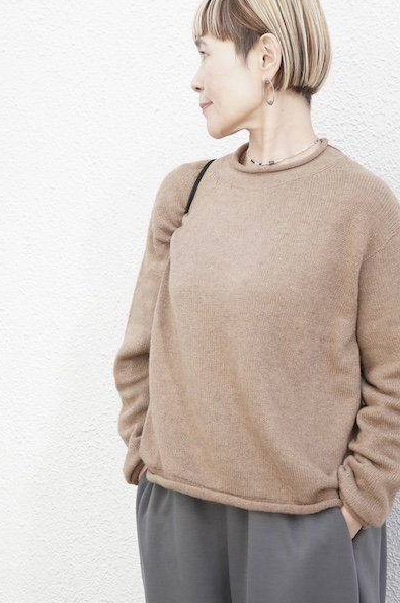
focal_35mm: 81
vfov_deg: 25.0
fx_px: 1354
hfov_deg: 16.8
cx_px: 266
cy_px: 367
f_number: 5.6
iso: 800
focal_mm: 32
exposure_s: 1/400
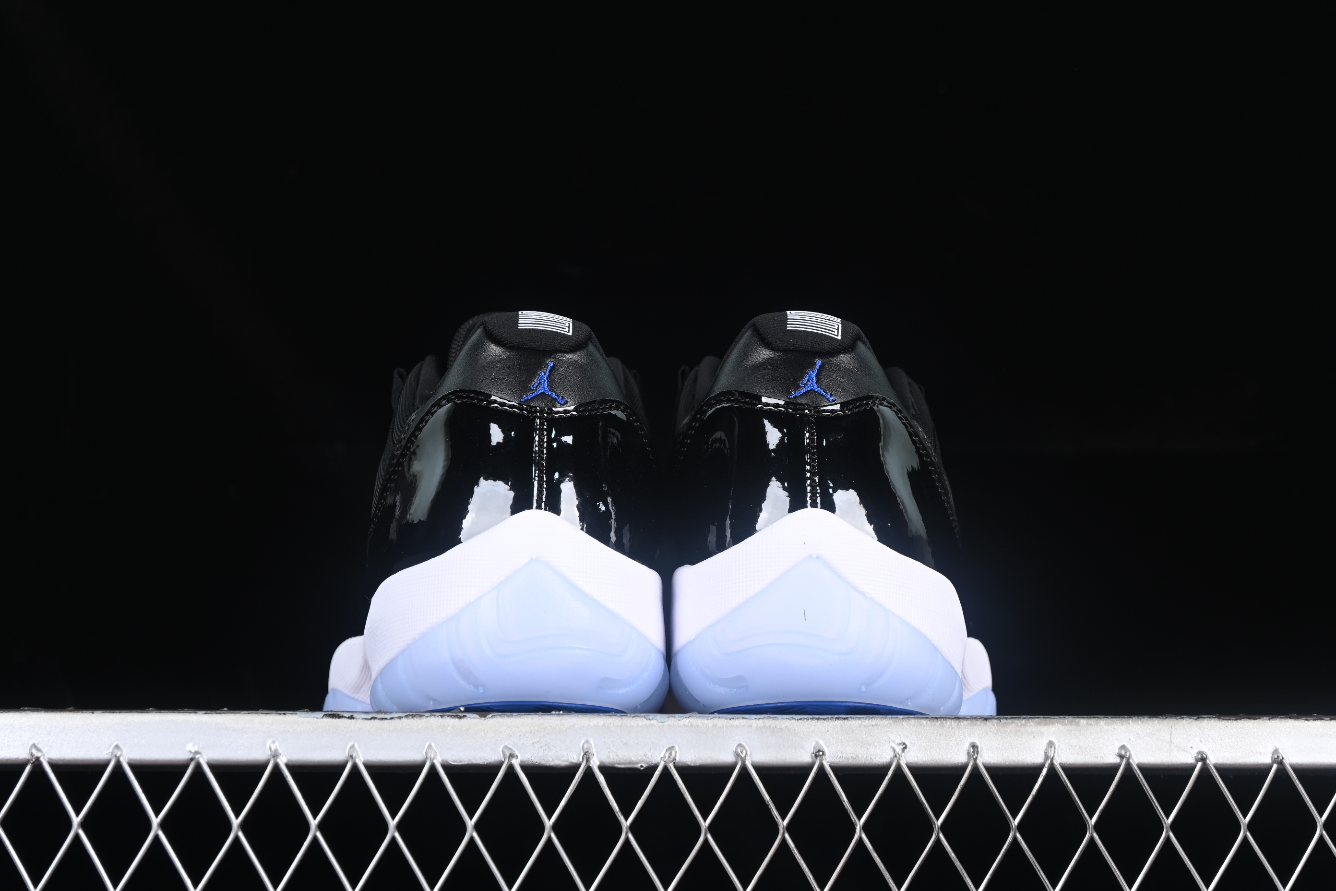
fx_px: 2783
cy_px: 446
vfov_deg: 18.2
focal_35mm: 75
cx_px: 668
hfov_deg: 27.0
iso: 160
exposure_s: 1/60
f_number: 6.3
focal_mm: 50
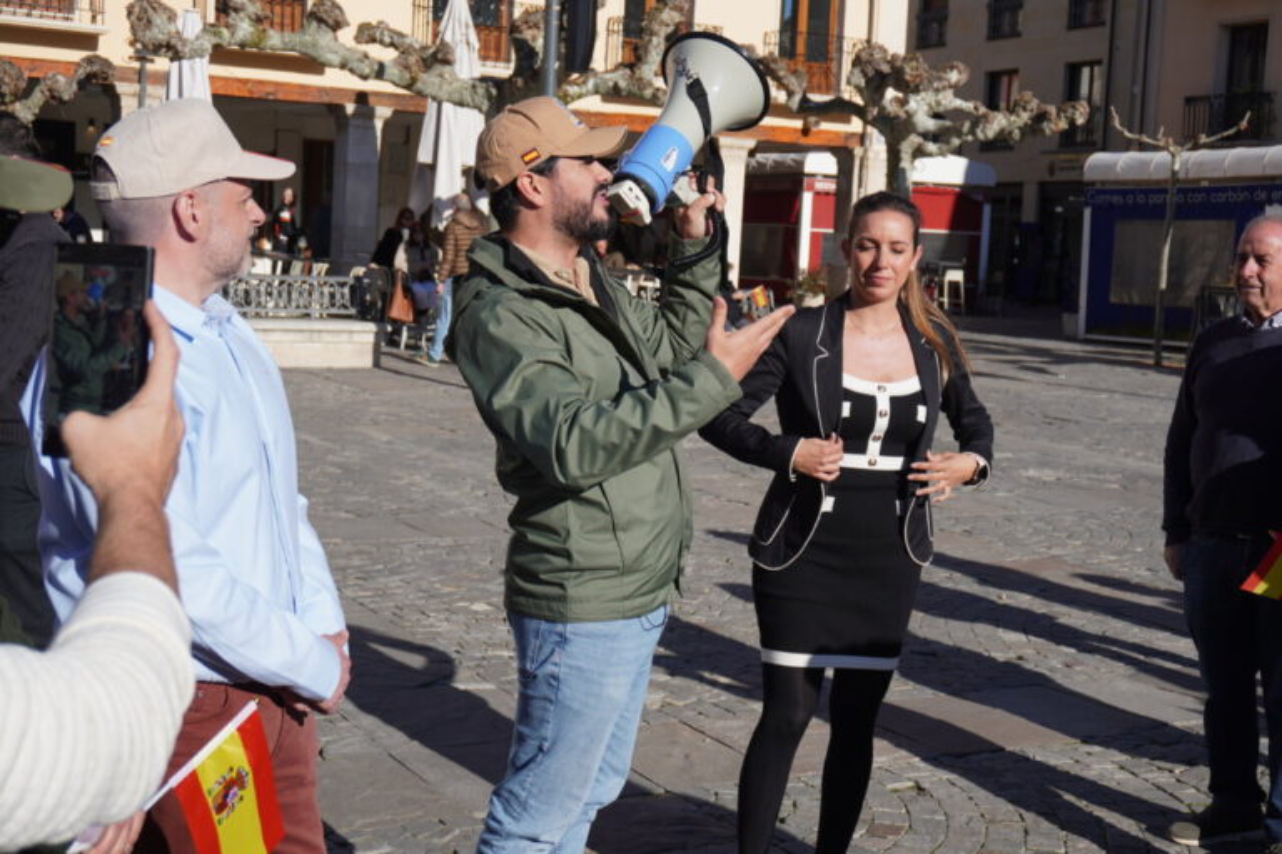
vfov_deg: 27.3
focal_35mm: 50
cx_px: 641
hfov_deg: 40.0
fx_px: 1763
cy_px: 427
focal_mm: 33
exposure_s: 1/800
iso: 100
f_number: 5.6
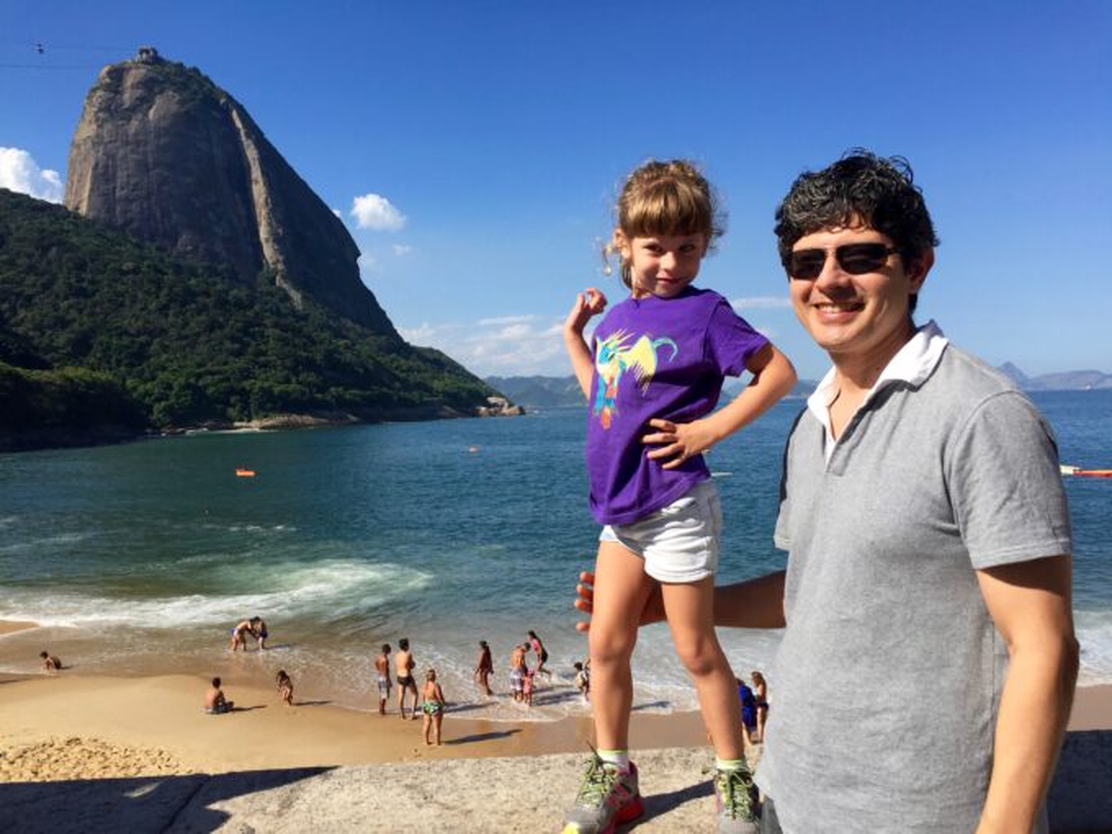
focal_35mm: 29
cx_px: 556
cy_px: 417
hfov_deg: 61.7
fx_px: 932
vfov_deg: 48.2
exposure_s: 1/2083
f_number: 2.2
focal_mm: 4.15
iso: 32
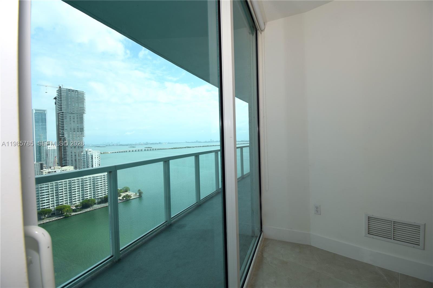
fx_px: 180
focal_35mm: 15
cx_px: 216
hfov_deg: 100.4
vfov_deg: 77.3
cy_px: 144
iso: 100
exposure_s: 1/200
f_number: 8
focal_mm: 10
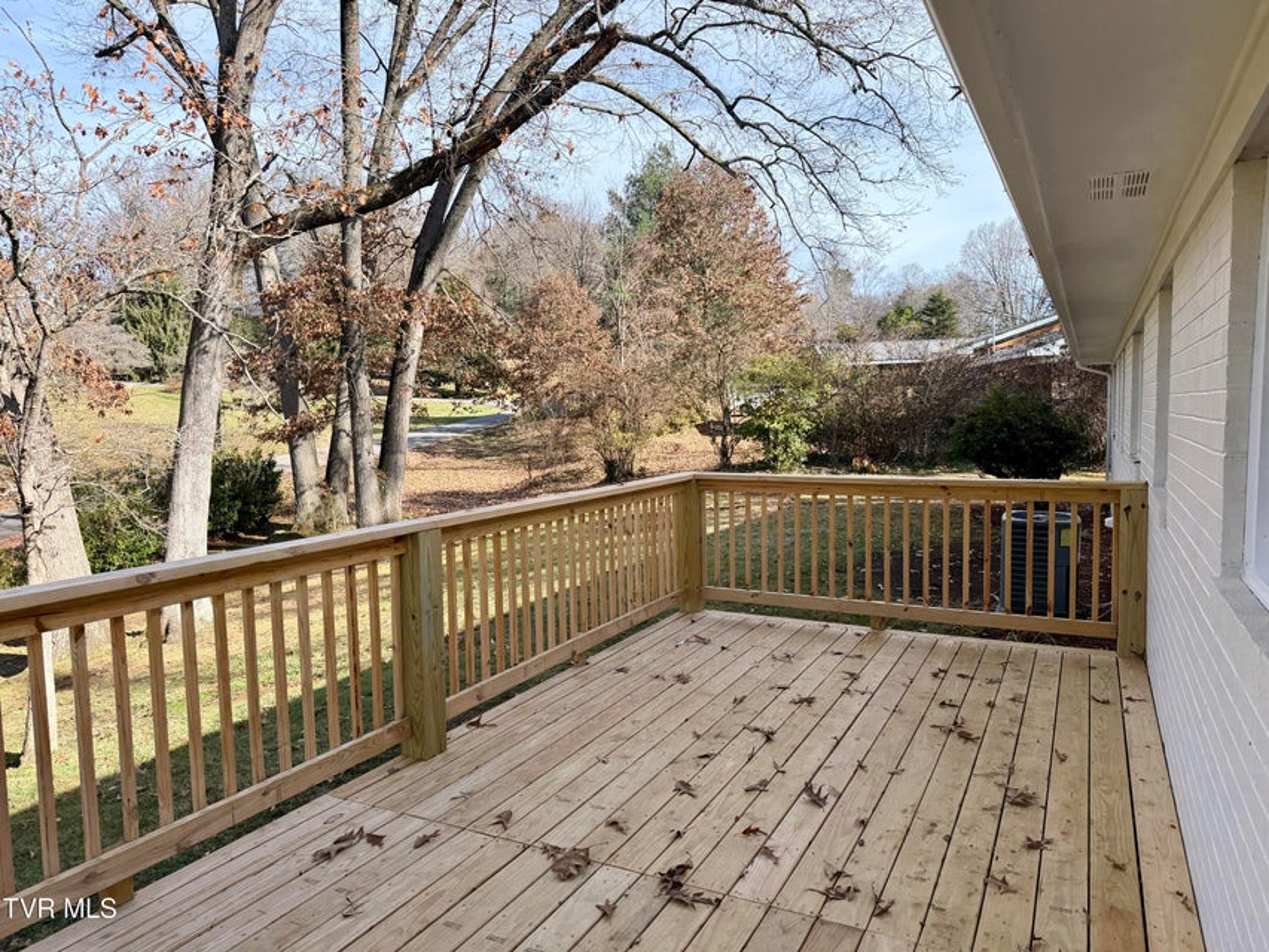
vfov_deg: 56.8
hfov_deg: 71.6
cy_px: 476
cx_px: 634
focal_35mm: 24
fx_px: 880
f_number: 1.78
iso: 100
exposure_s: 1/2053
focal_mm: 6.76
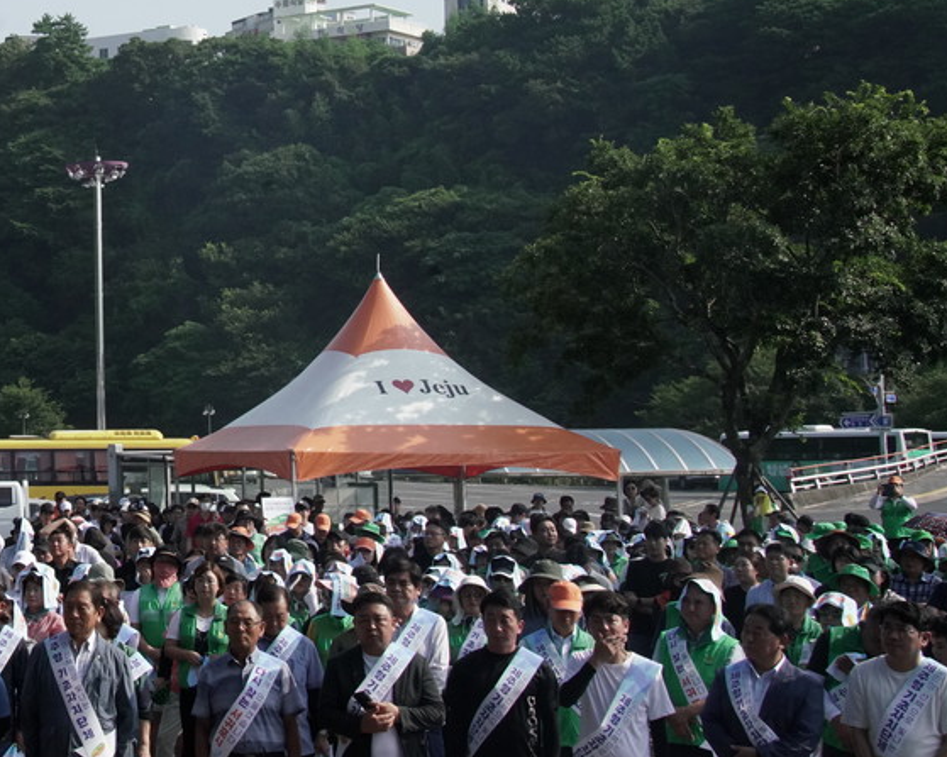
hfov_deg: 21.1
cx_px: -98
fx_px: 2410
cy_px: 196
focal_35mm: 86
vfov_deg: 17.8
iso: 2500
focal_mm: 40
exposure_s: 1/1600
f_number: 14
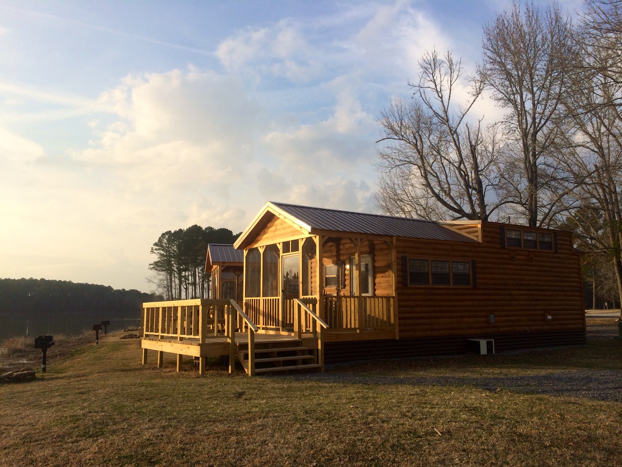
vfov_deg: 46.8
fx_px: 539
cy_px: 234
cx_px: 311
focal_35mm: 30
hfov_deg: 60.0
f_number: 2.2
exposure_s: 1/1414
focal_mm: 4.12
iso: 40
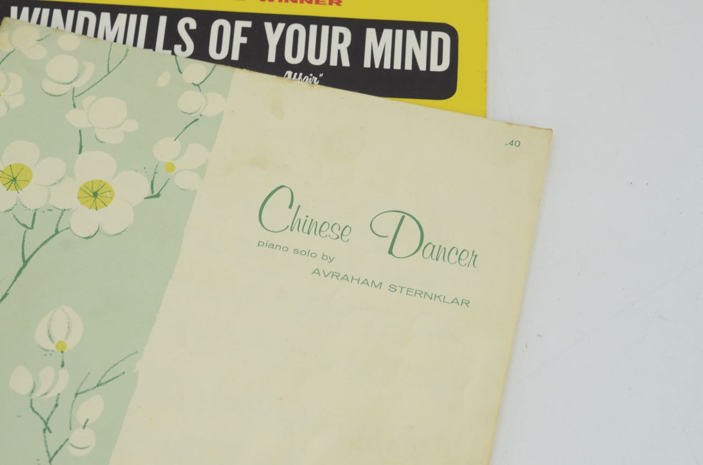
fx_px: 1462
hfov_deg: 27.0
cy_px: 232
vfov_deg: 18.1
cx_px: 352
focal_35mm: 75
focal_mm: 50
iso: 640
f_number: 5.6
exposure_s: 1/125
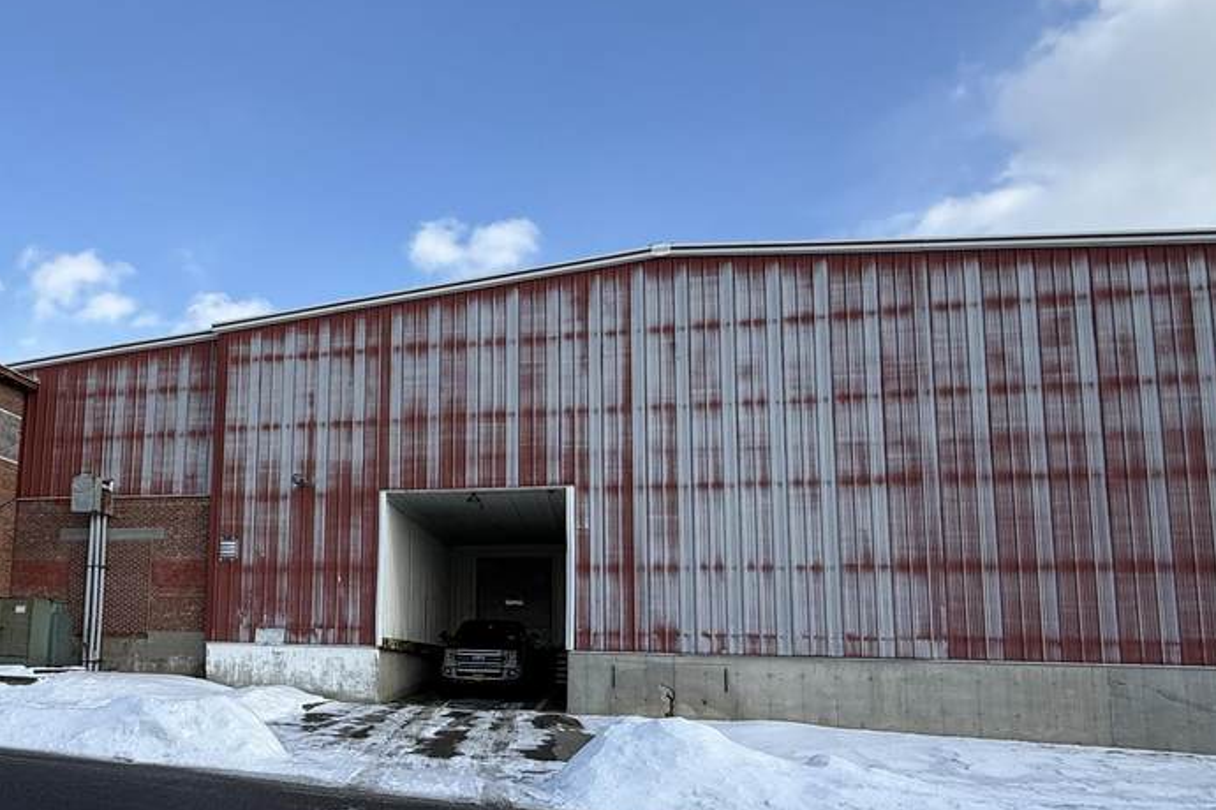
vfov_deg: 47.1
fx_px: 912
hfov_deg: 64.2
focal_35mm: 27
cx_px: 337
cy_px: 544
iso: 50
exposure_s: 1/1312
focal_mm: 2.22
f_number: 2.2
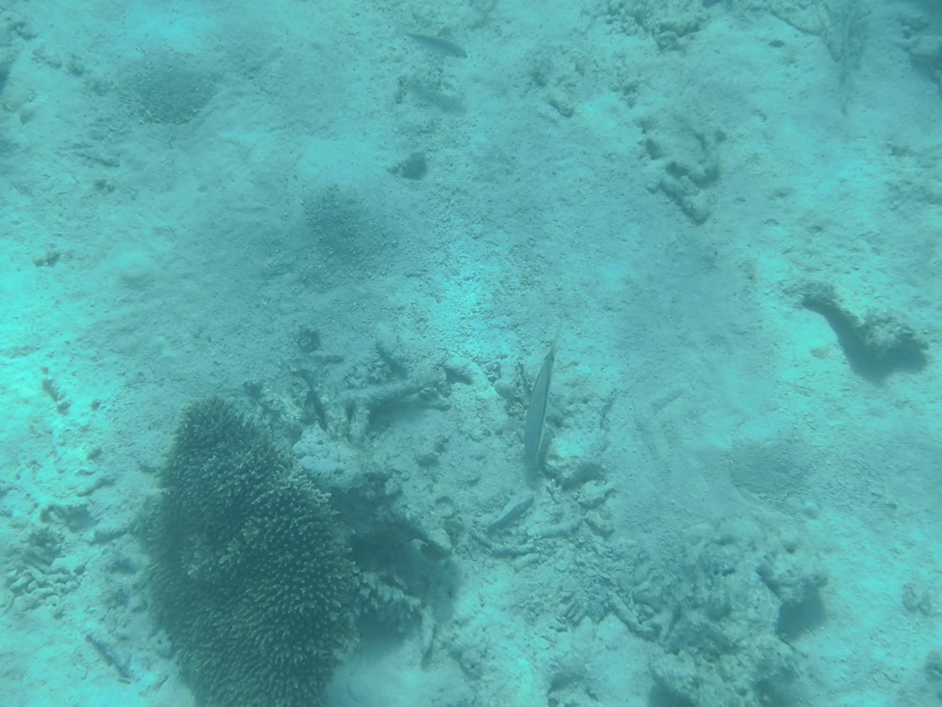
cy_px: 354
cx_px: 471
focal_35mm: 46
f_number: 1.65
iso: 50
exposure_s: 1/412
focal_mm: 6.14
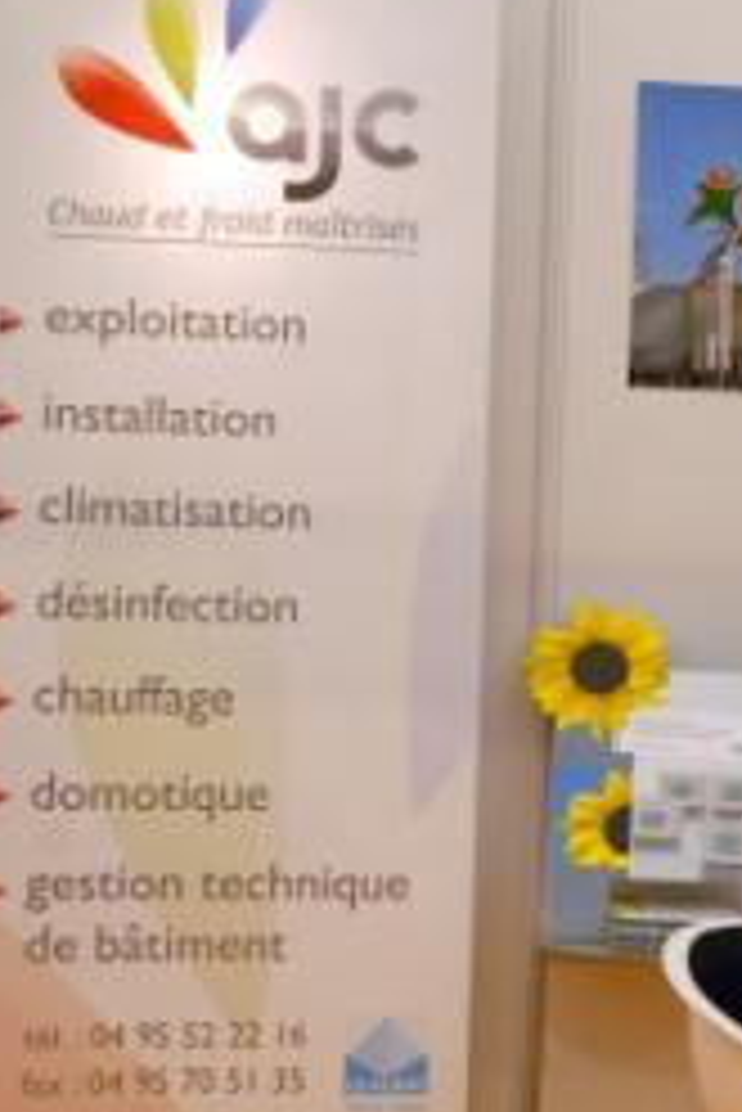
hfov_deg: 9.9
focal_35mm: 136
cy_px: 468
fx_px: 4198
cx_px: 958
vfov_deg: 15.1
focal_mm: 50
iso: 400
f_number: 6.3
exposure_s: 1/160
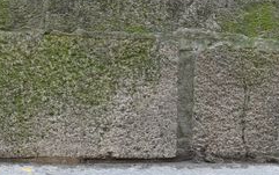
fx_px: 1689
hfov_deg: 8.9
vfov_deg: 5.8
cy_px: -147
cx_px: -269
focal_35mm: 222
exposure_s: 1/125
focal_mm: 50
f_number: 4
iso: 640
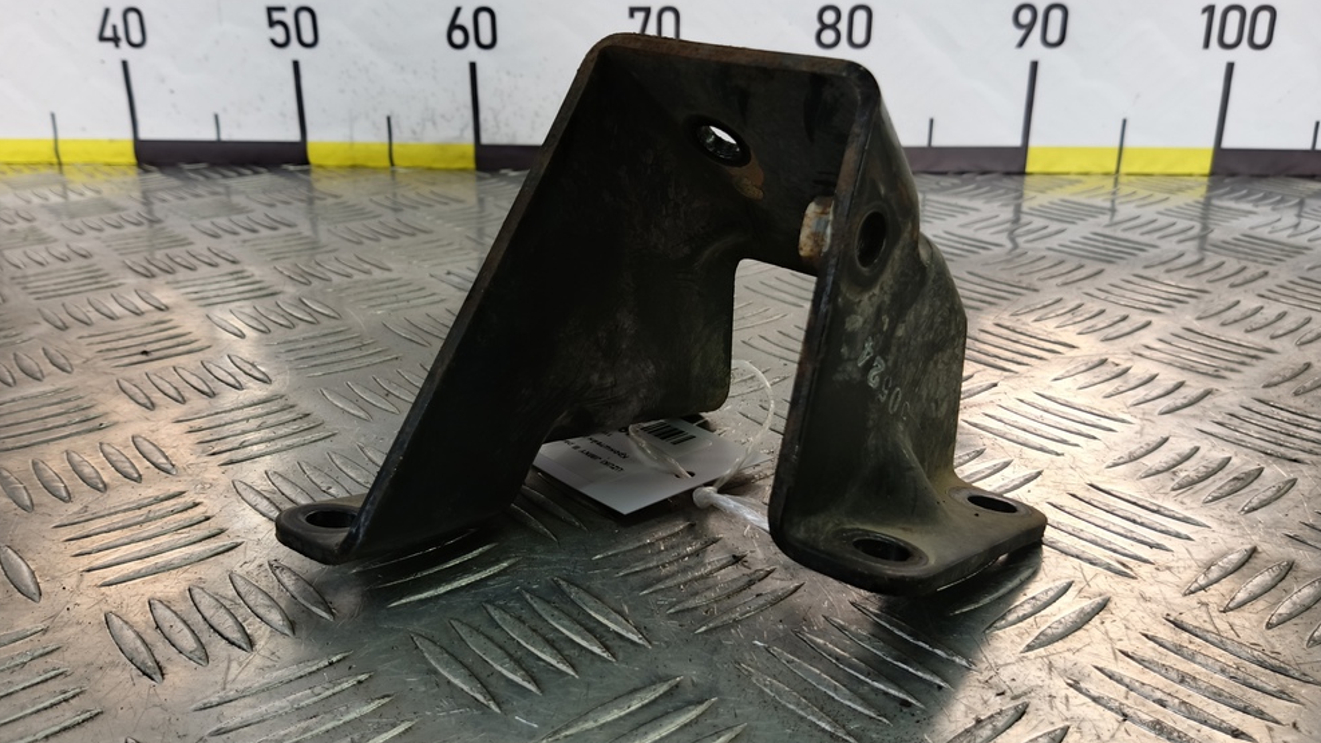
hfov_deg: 71.9
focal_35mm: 26
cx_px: 638
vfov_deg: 44.3
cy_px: 335
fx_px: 911
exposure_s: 1/66.7
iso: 105
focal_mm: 4.11
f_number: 1.6
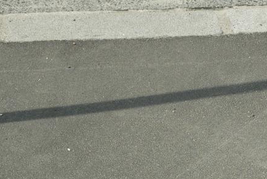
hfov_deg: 15.3
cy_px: 213
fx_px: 974
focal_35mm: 131
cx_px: 281
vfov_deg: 10.3
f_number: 10
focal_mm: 35
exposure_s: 1/400
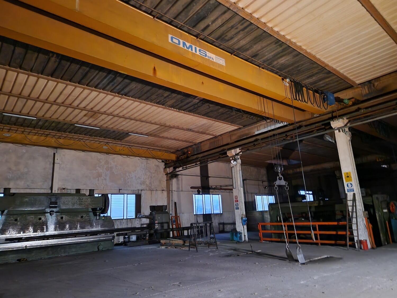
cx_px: 198
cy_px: 149
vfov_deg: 58.9
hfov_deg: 73.9
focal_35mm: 23
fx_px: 264
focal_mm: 5.4
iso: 1600
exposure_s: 1/13
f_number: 1.8
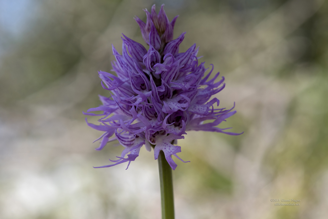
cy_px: 110
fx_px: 957
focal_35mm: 105
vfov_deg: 13.1
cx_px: 164
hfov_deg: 19.4
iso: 400
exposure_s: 1/320
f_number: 11
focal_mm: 105
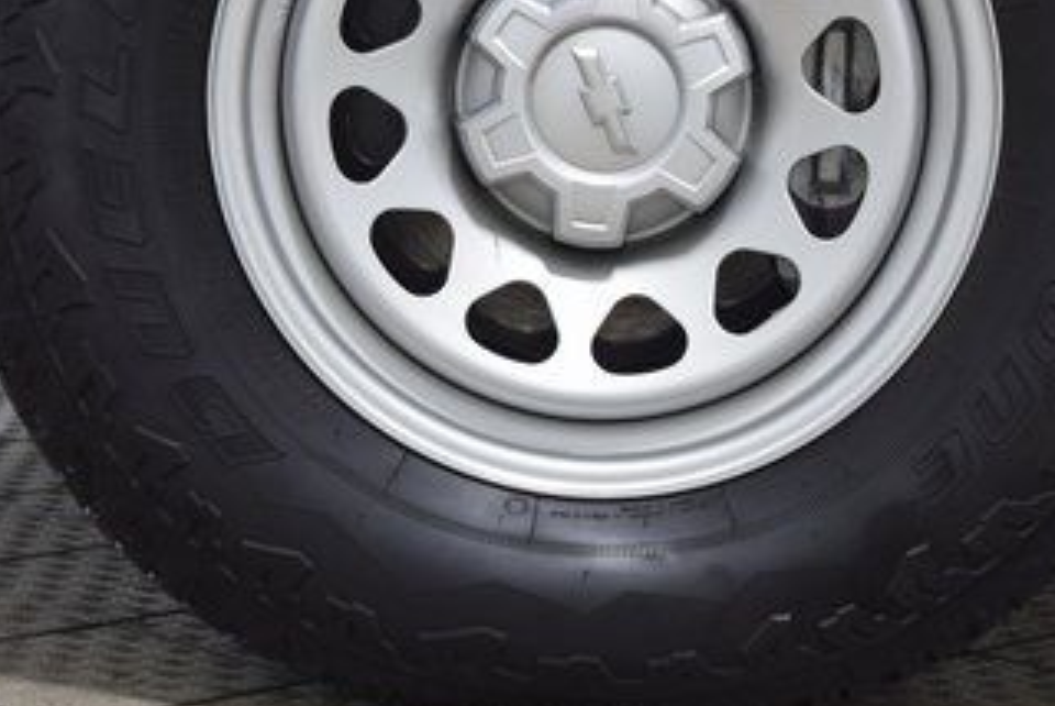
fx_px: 3520
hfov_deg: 17.0
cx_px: 617
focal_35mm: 120
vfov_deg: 11.4
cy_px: 114
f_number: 6.3
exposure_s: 1/15
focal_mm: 40
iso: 640
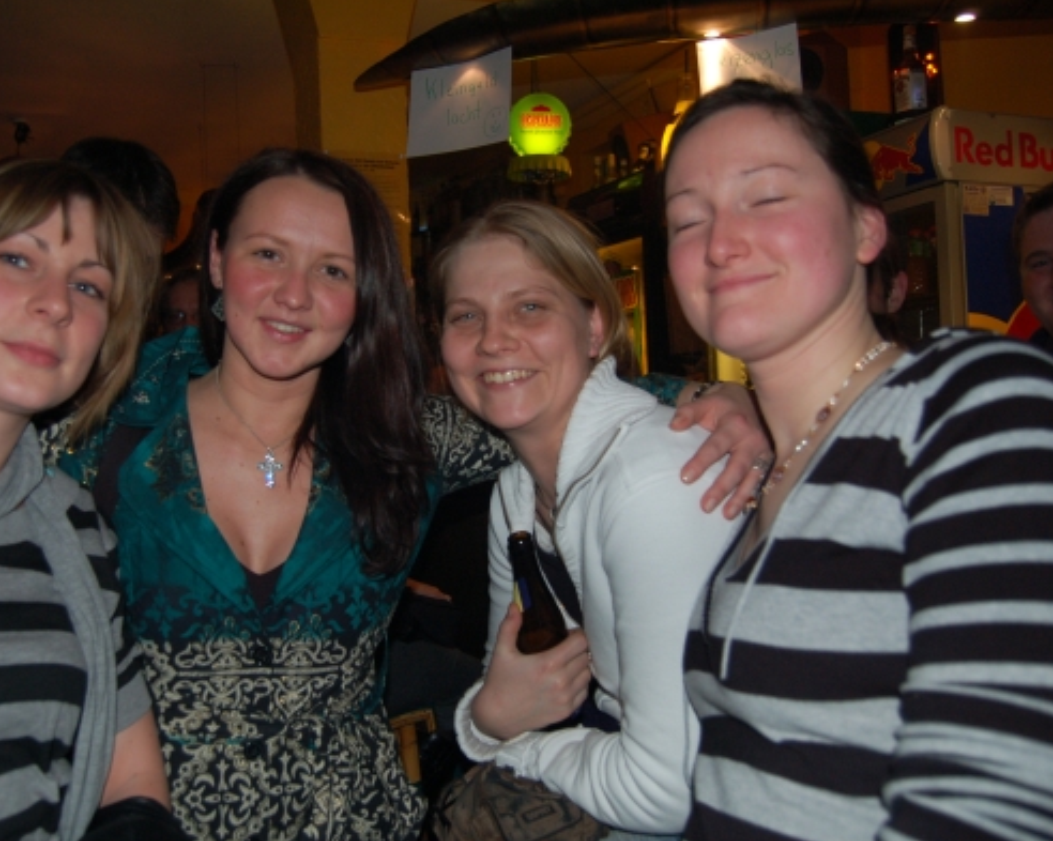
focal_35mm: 31
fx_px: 966
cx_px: 443
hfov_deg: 56.9
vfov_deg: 47.1
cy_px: 415
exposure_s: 1/60
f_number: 3.5
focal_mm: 18
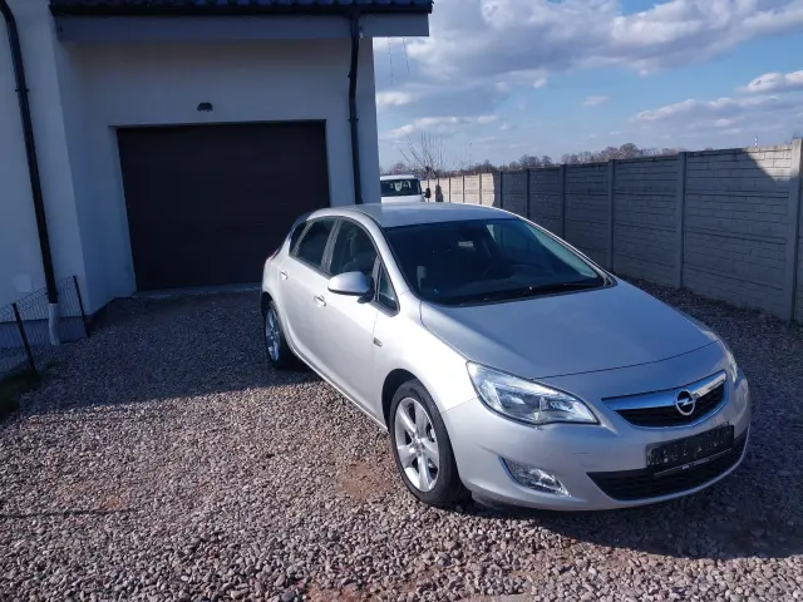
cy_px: 301
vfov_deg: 46.8
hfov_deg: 60.0
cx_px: 402
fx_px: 696
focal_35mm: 30
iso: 20
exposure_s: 1/851
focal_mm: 4.6
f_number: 1.8
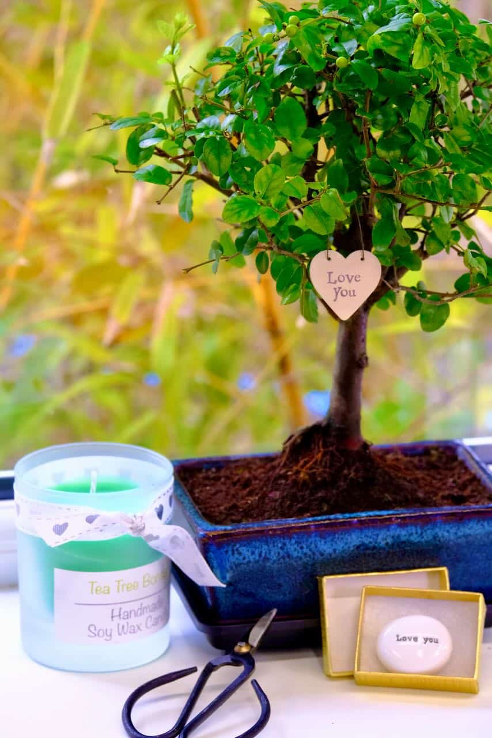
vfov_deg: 15.1
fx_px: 2786
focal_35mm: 136
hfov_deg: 10.1
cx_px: 246
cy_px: 369
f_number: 6.4
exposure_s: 1/50
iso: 2000
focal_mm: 90.4
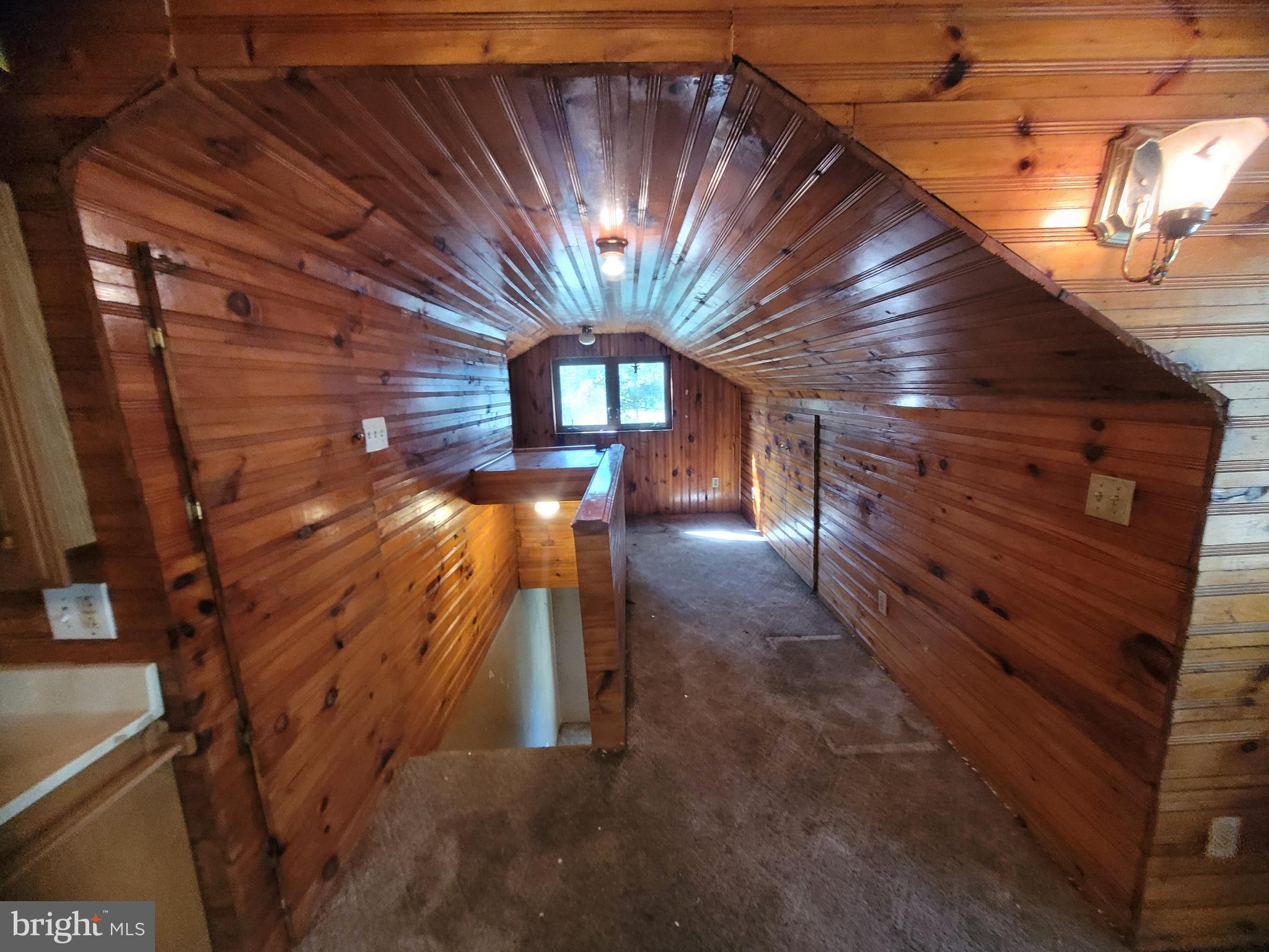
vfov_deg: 89.9
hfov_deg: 106.2
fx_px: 477
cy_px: 476
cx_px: 634
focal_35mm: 13
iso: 400
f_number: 2.2
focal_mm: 1.74
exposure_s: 1/30
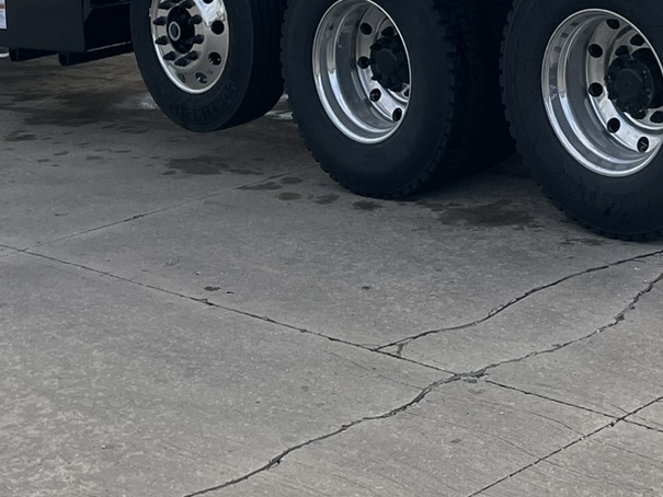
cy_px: -291
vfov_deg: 15.3
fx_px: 1686
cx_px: 560
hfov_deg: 21.9
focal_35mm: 88
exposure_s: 1/2959
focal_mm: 4.2
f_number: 1.6
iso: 32
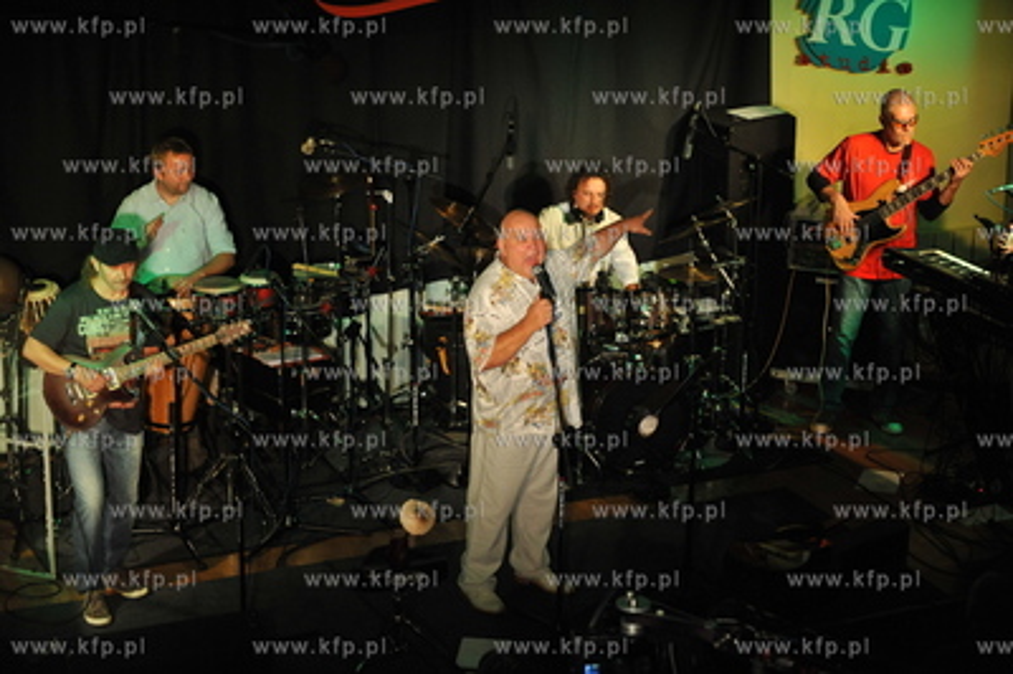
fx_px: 2418
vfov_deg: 15.9
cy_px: 337
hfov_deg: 23.7
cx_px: 506
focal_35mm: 86
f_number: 5
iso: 2500
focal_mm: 86
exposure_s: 1/160
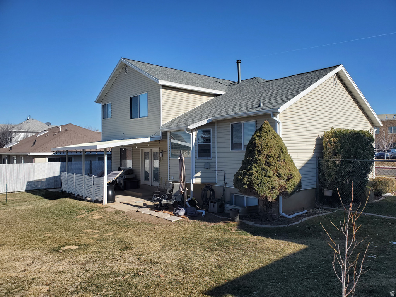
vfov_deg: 53.1
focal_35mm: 26
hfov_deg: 67.3
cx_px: 198
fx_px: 297
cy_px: 148
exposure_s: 1/1930
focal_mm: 4.3
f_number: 2.4
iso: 50
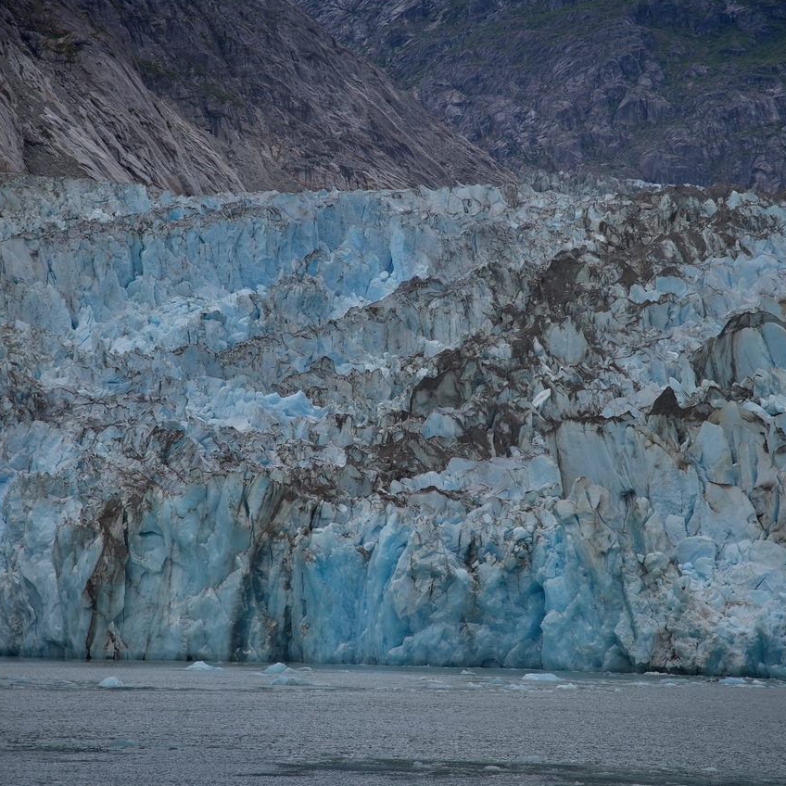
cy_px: 393
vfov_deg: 11.3
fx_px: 3956
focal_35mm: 154
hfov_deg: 11.3
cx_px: 422
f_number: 5
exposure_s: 1/250
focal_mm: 120
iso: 100
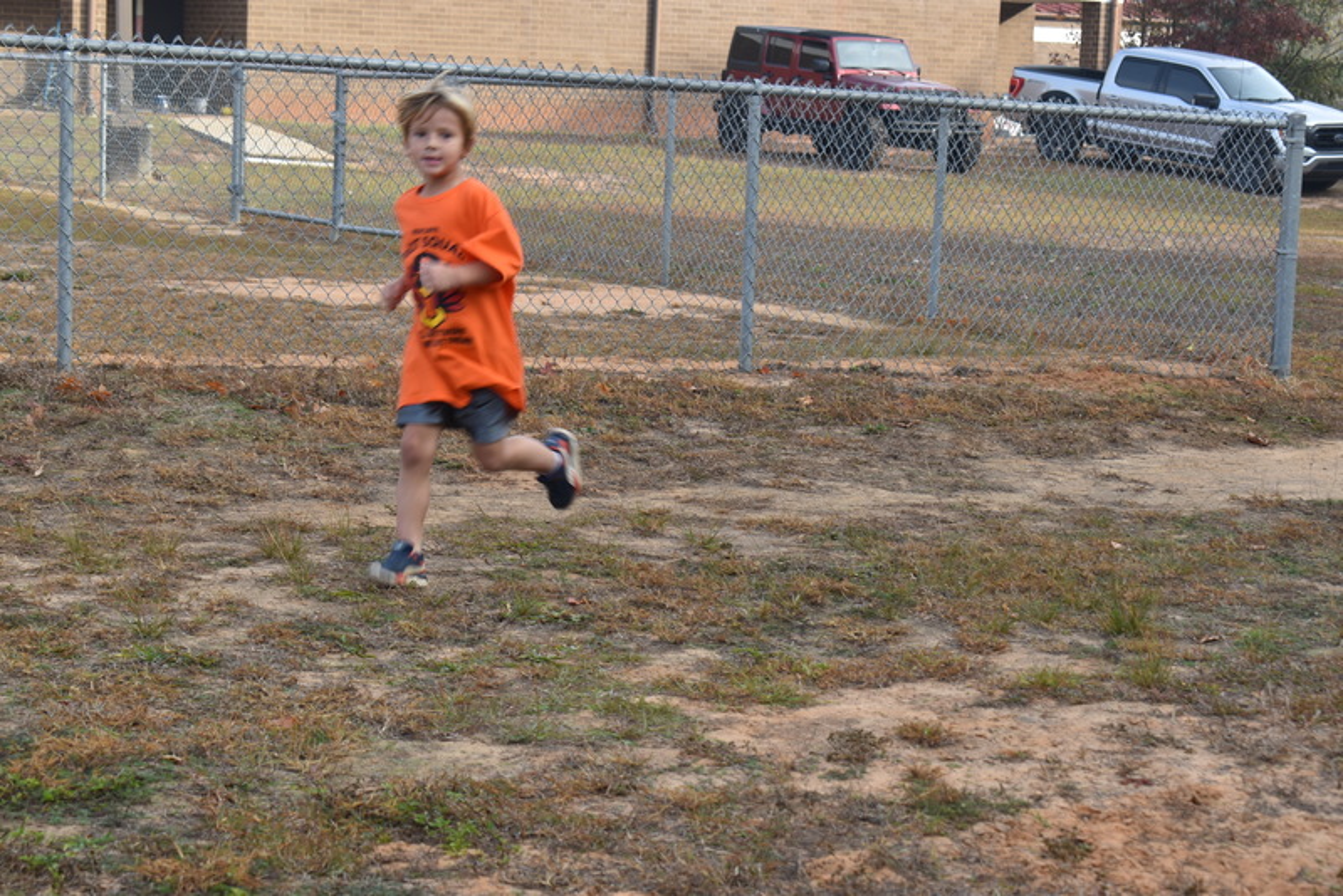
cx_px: 672
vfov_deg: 16.6
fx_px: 3079
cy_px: 448
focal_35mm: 82
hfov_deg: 24.6
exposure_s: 1/100
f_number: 7.1
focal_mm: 55
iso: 110
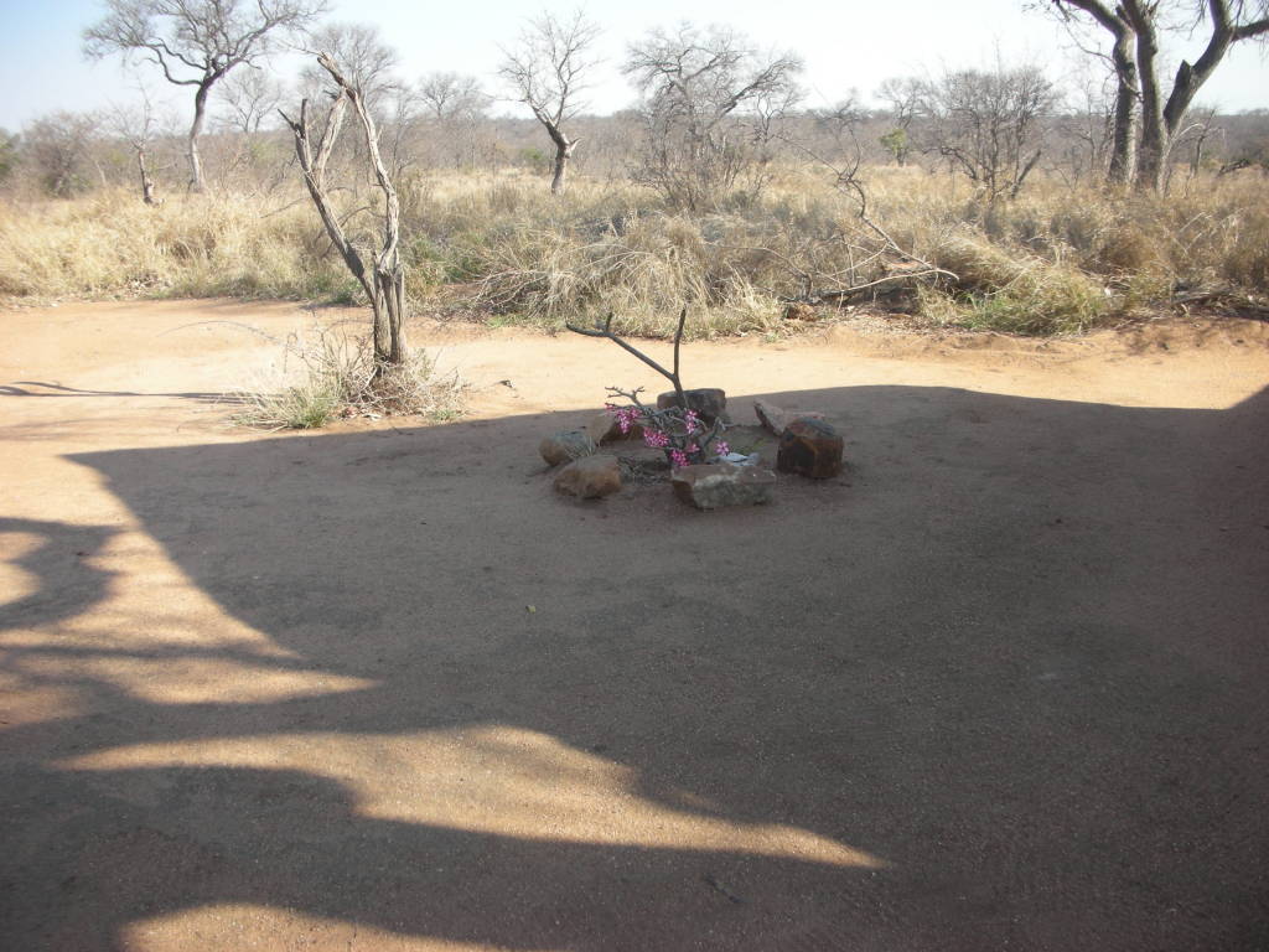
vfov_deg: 40.7
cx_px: 634
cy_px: 476
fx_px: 1283
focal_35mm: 35
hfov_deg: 52.6
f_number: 3
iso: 50
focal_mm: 5.8
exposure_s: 1/217
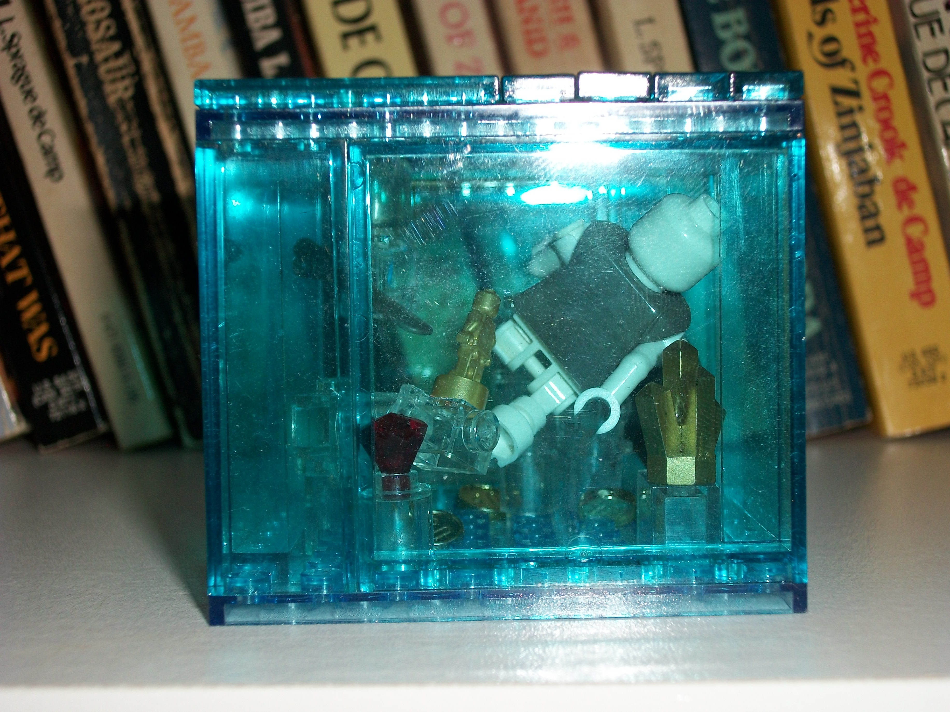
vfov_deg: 23.7
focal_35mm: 62
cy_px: 356
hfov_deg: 31.2
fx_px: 1702
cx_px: 475
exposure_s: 1/100
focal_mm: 11
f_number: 4.1
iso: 80
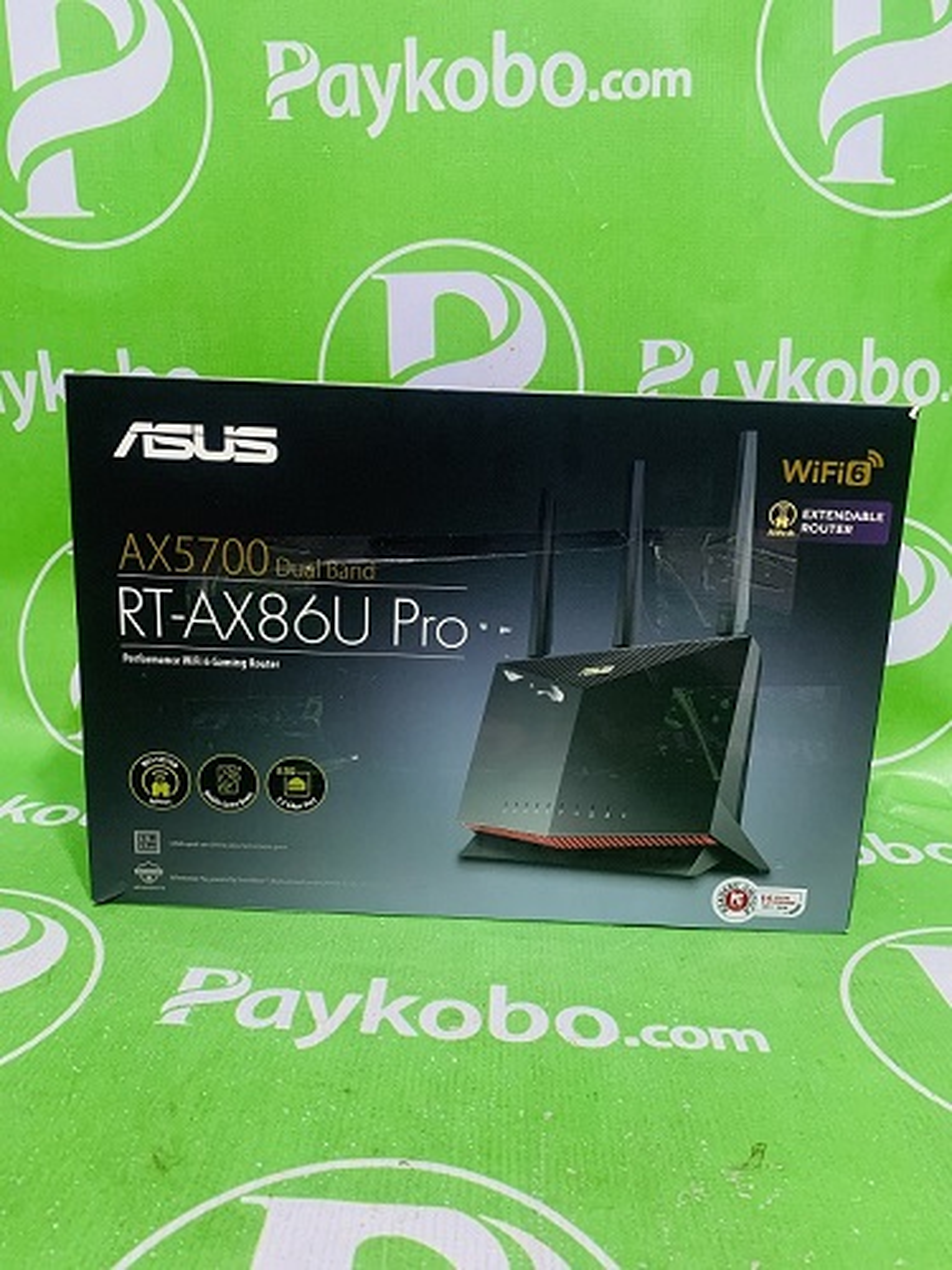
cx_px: 476
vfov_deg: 67.3
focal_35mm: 26
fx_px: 953
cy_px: 635
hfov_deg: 53.1
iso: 400
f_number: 1.8
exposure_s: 1/41
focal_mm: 4.25
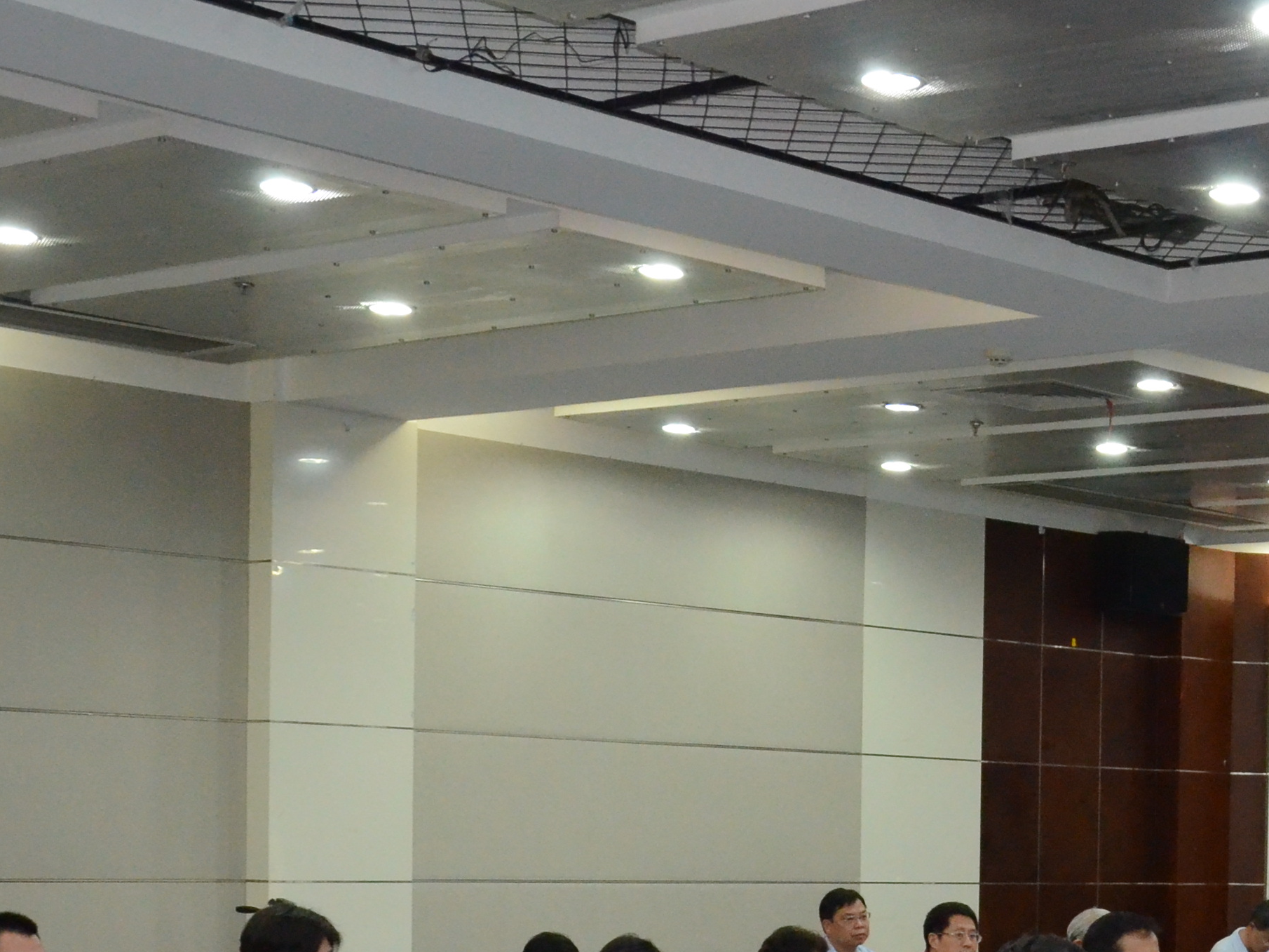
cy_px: 926
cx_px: 1409
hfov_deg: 22.4
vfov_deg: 17.5
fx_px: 3017
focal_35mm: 82
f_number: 5.6
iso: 2800
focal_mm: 21
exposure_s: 1/60
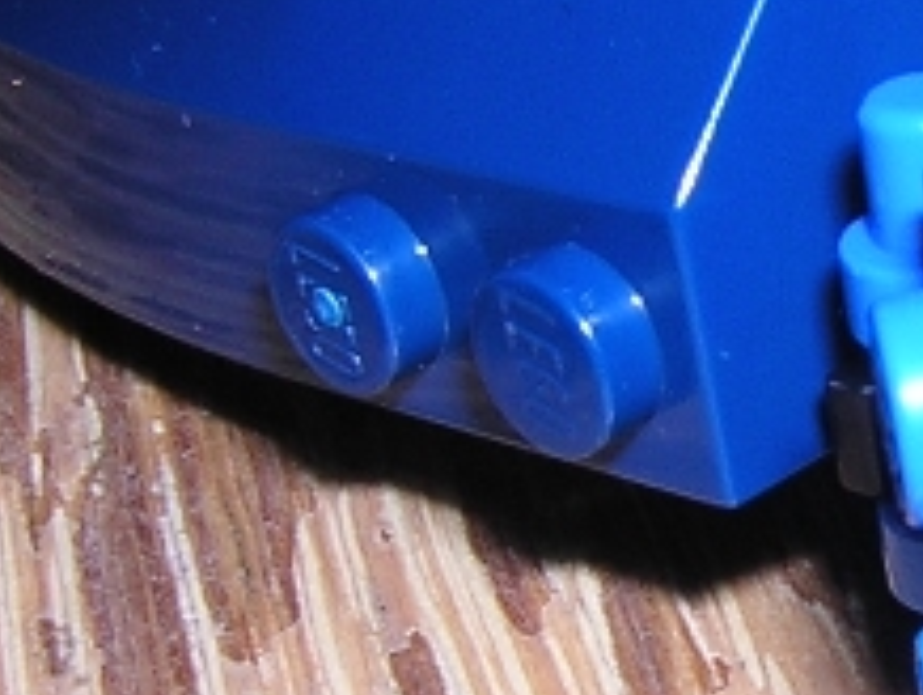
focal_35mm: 132
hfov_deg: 14.6
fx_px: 3524
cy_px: 301
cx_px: 1003
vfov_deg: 11.3
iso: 100
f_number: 5.2
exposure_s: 1/60.1
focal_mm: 4.7
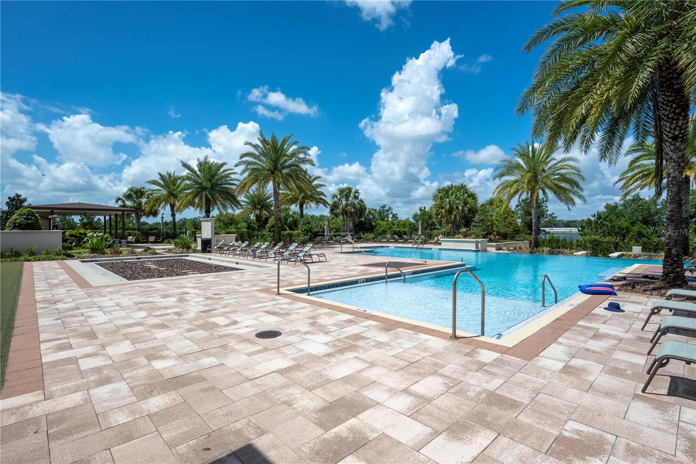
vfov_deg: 68.9
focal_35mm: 18
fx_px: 338
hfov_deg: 91.6
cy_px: 232
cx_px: 348
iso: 200
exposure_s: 1/1600
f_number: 9
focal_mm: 17.5
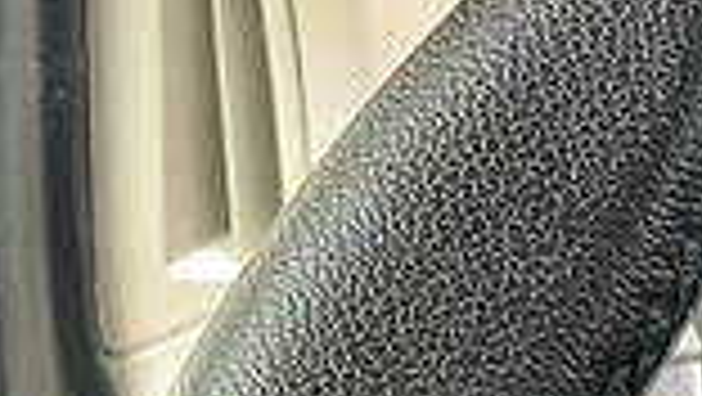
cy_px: 878
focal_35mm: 145
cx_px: 1678
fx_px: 2701
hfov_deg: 12.0
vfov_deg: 7.9
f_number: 1.8
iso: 100
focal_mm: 4.2
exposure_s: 1/93
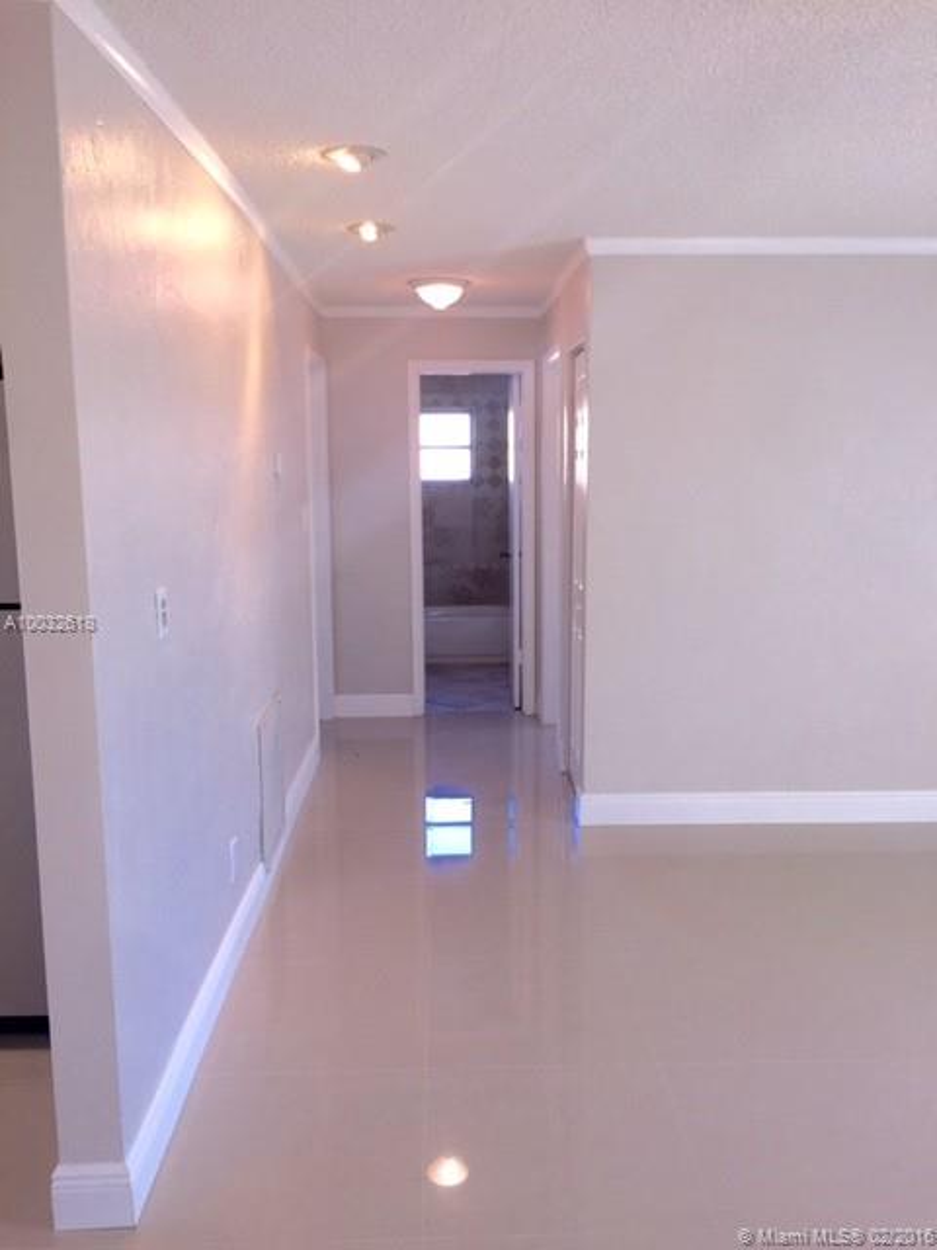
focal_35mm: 29
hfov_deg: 48.2
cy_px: 625
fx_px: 1047
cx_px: 468
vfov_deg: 61.7
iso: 32
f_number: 2.2
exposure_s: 1/30
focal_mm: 4.15
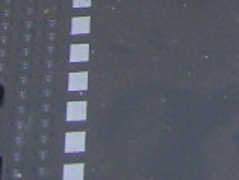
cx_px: 399
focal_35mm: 281
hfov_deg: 6.9
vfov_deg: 4.9
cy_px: -467
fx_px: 1943
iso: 80
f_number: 2.7
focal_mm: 6
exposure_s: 1/60
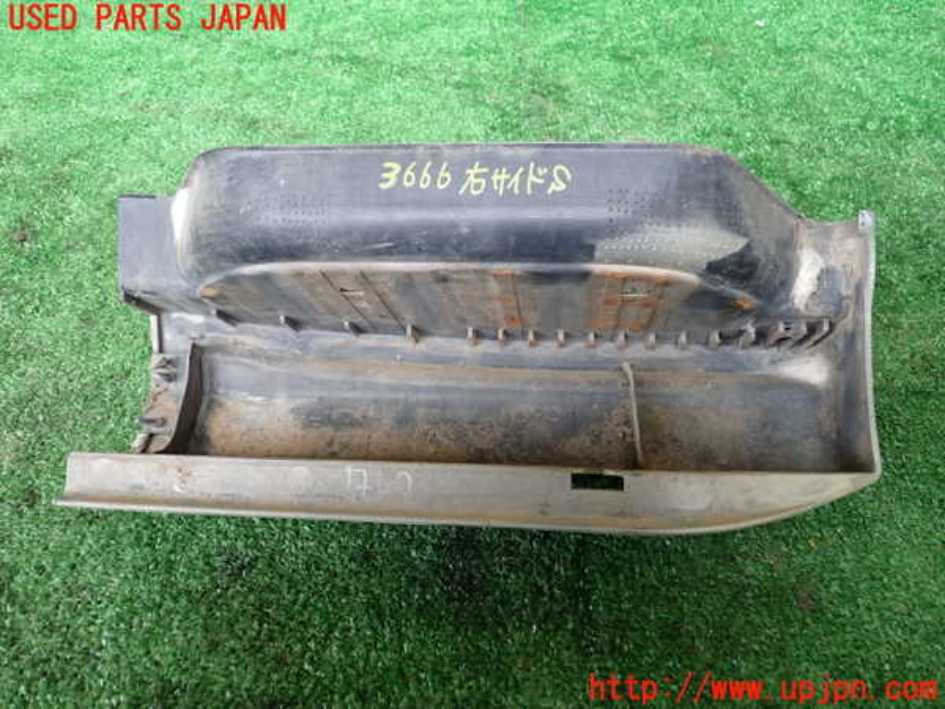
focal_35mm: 30
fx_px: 819
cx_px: 472
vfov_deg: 46.8
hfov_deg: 60.0
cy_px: 354
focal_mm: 5.4
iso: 400
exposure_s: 1/60
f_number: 2.3
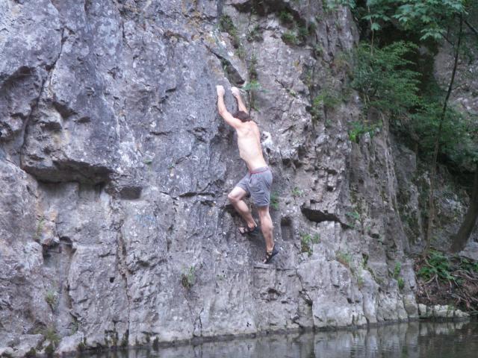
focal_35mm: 111
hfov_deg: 17.7
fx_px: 1533
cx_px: 239
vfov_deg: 13.3
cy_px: 179
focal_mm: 23.1
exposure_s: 1/20
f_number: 3.8
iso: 160
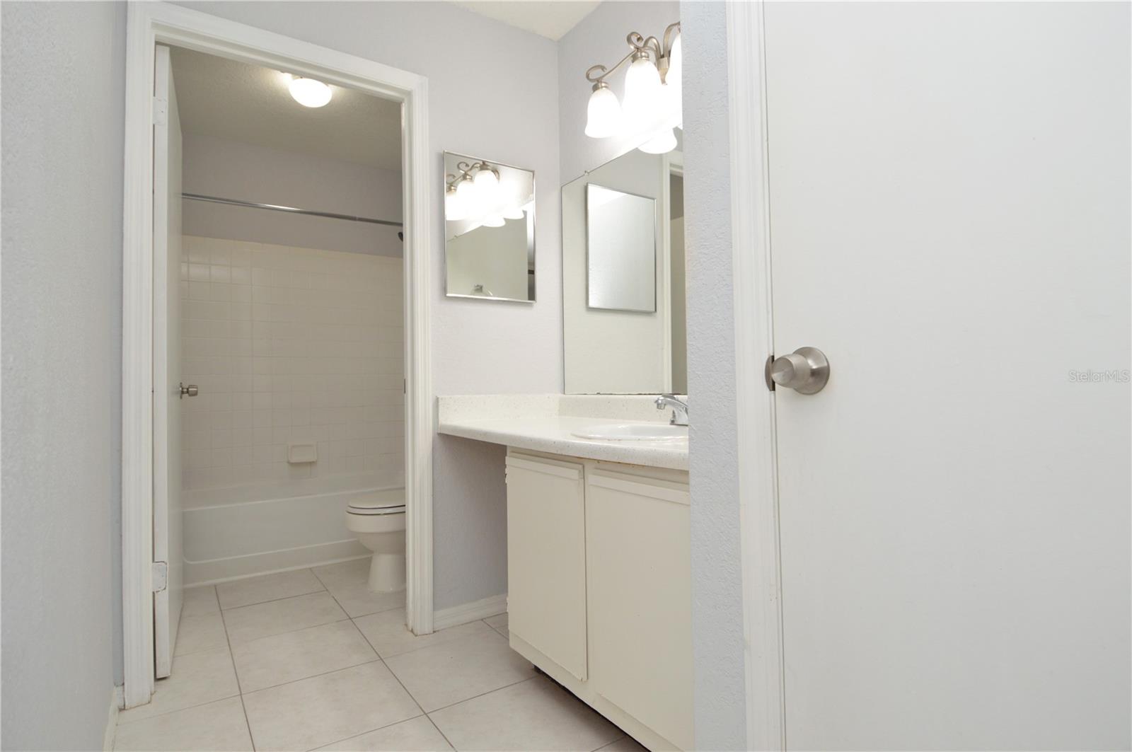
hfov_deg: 90.1
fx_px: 565
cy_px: 376
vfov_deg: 67.3
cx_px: 566
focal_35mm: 18
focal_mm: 12
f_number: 5
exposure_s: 1/100
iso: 400
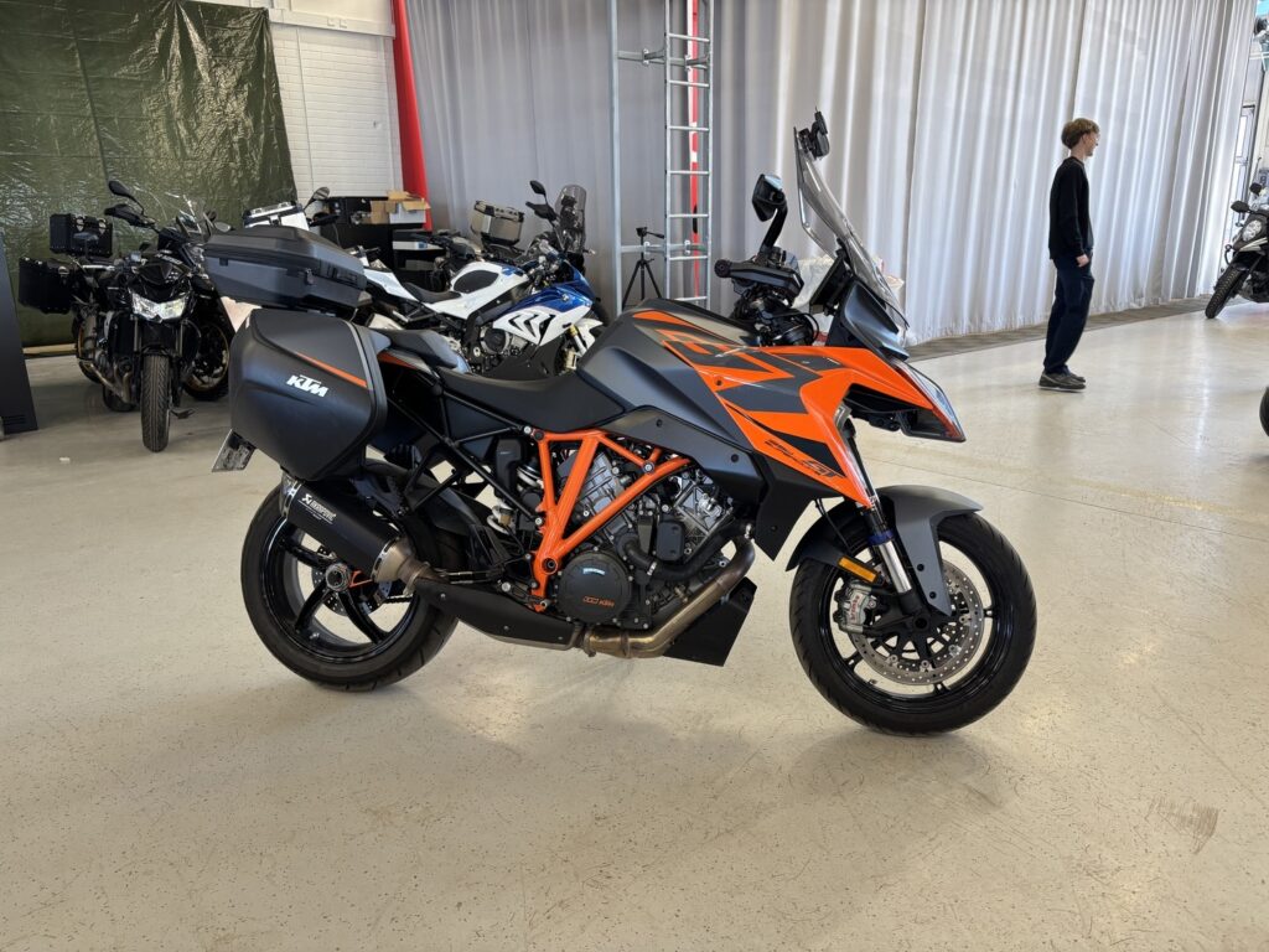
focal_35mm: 26
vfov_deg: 53.1
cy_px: 476
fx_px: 953
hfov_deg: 67.3
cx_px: 634
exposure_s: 1/50
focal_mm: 5.96
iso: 80
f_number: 1.6
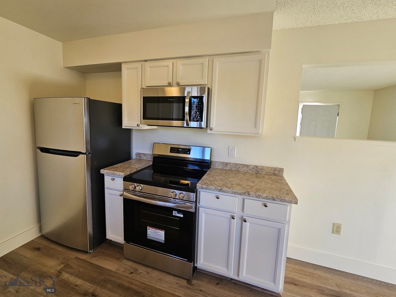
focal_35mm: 14
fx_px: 160
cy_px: 139
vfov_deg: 85.6
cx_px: 191
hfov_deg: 102.0
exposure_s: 1/120
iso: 80
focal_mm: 2.2
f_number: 2.2
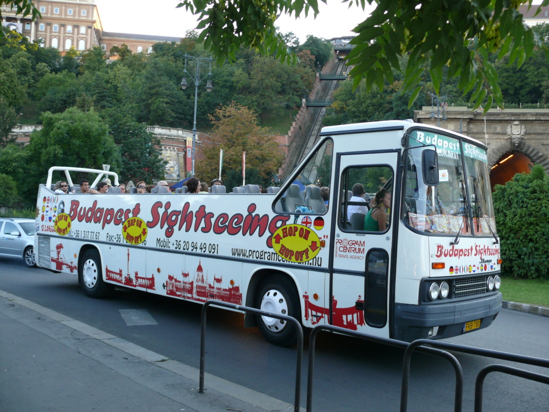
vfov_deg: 40.7
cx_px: 274
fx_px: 555
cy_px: 206
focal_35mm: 35
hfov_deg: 52.6
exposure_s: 1/100
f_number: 2.8
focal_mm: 7.4
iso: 100
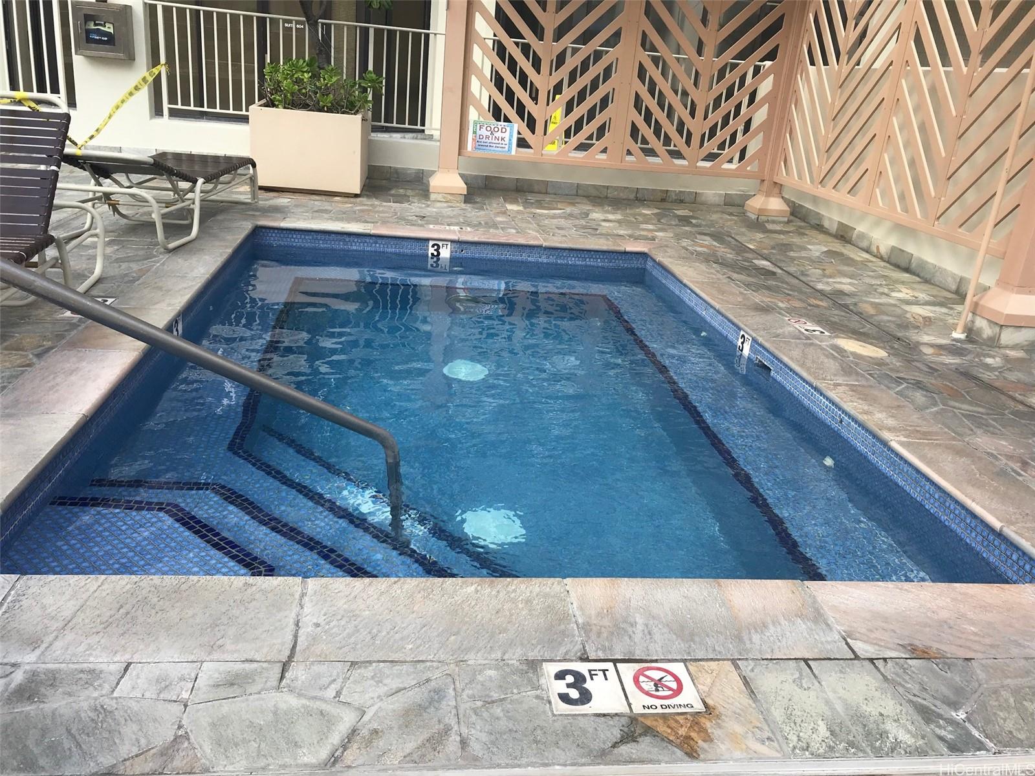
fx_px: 837
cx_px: 518
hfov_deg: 63.4
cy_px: 388
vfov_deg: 49.7
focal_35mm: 28
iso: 20
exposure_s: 1/465
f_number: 1.8
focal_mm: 3.99
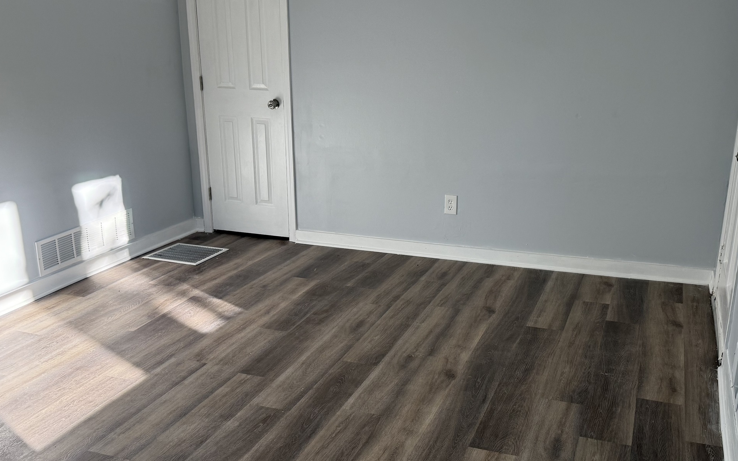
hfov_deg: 51.5
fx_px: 764
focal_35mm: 38
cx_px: 381
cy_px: 264
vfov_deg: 33.5
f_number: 1.78
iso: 100
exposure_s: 1/271
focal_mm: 6.76
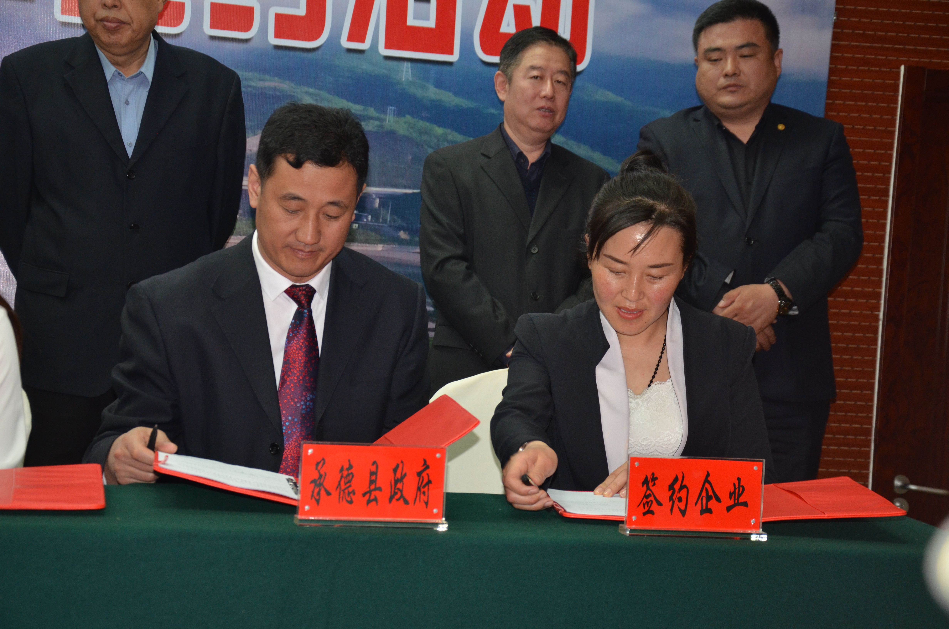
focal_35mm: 72
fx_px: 1894
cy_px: 314
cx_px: 474
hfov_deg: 28.1
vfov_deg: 18.8
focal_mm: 48
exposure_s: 1/60
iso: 800
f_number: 4.8
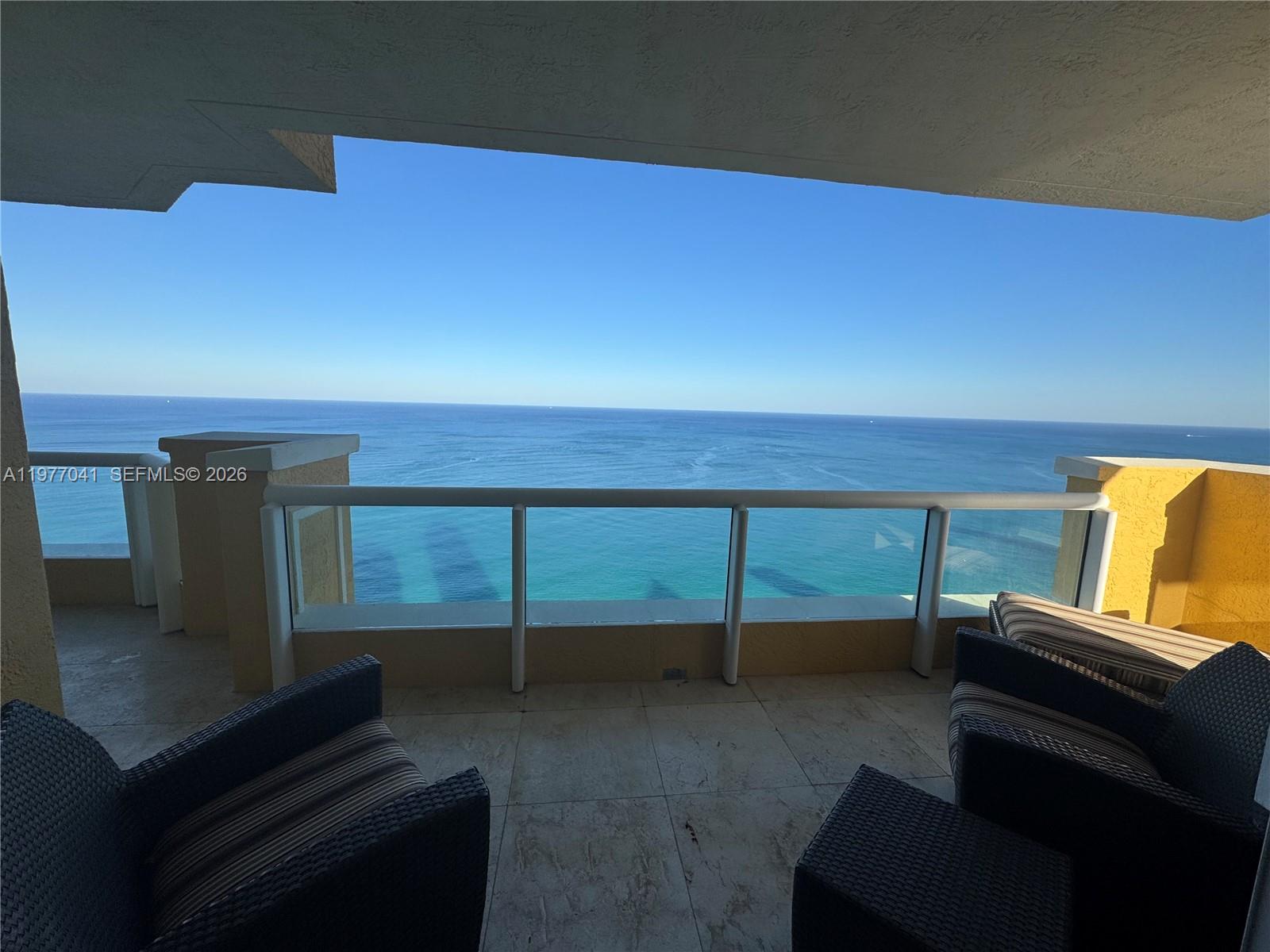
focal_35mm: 14
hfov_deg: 102.1
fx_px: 514
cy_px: 476
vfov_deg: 85.7
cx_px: 635
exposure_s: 1/1789
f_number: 2.2
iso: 50
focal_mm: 2.22
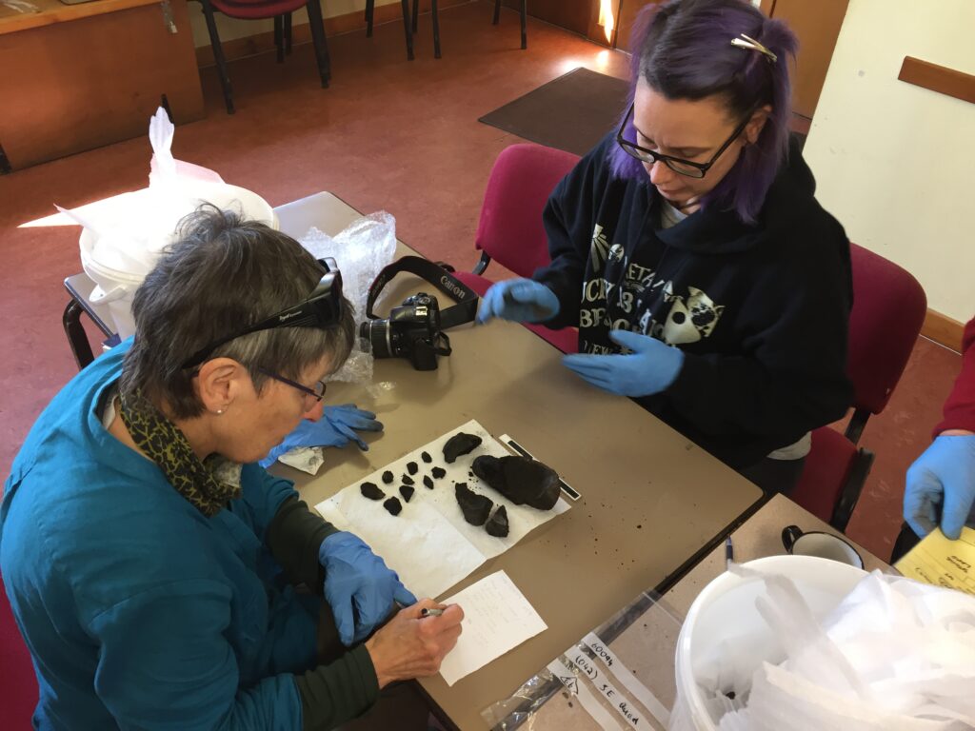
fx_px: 817
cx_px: 488
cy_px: 366
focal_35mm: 29
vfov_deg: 48.2
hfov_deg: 61.7
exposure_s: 1/33
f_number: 2.2
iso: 80
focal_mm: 4.15
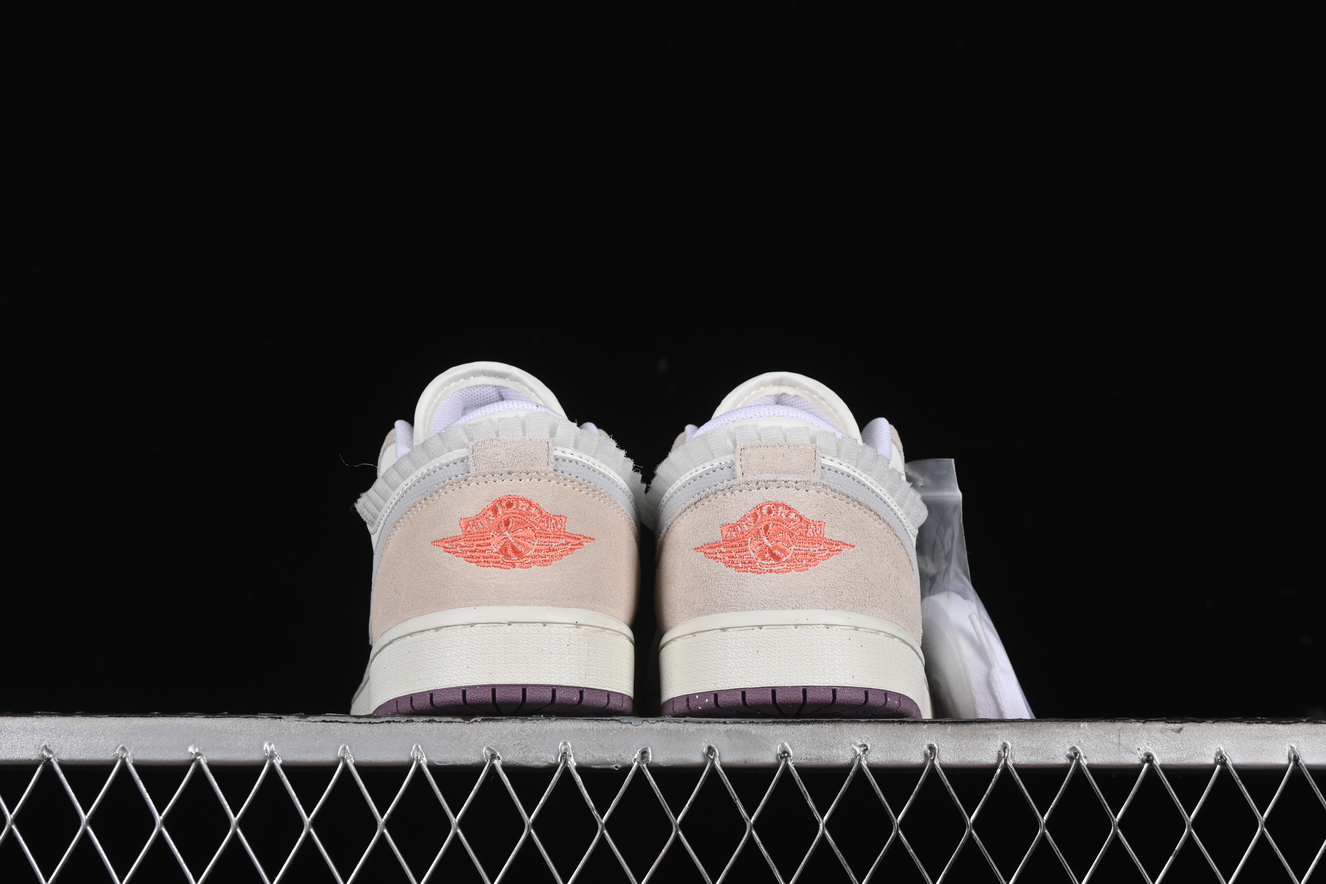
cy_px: 442
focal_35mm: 75
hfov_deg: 27.0
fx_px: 2762
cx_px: 663
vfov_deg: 18.2
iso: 160
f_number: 8
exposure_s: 1/80
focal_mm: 50
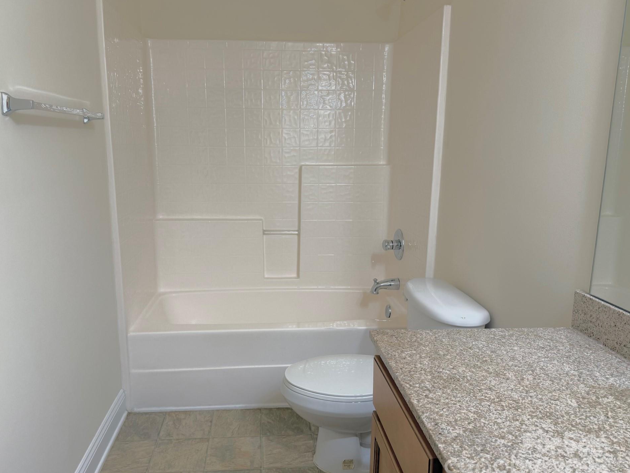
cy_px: 240
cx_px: 292
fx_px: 473
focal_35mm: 26
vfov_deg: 53.1
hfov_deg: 67.2
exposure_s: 1/60
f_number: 1.78
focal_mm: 6.76
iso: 125
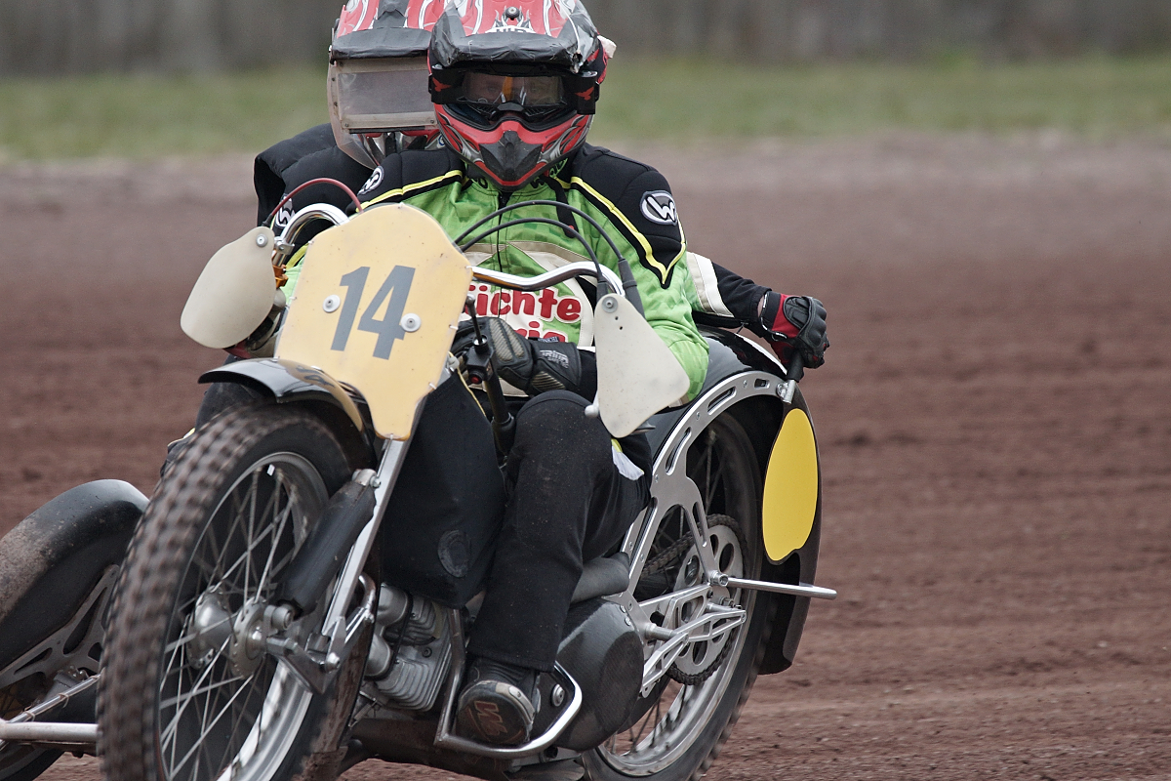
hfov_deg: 3.4
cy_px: 390
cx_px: 586
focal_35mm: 600
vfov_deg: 2.3
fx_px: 19515
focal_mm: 400
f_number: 5.6
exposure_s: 1/640
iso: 500
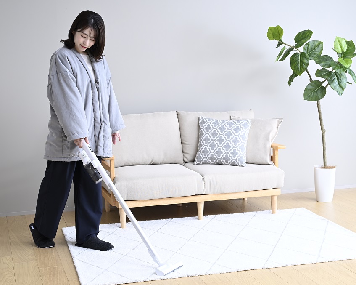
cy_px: 142
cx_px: 182
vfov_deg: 25.8
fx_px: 621
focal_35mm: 59
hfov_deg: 32.0
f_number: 8
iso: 640
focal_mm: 52
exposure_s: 1/60
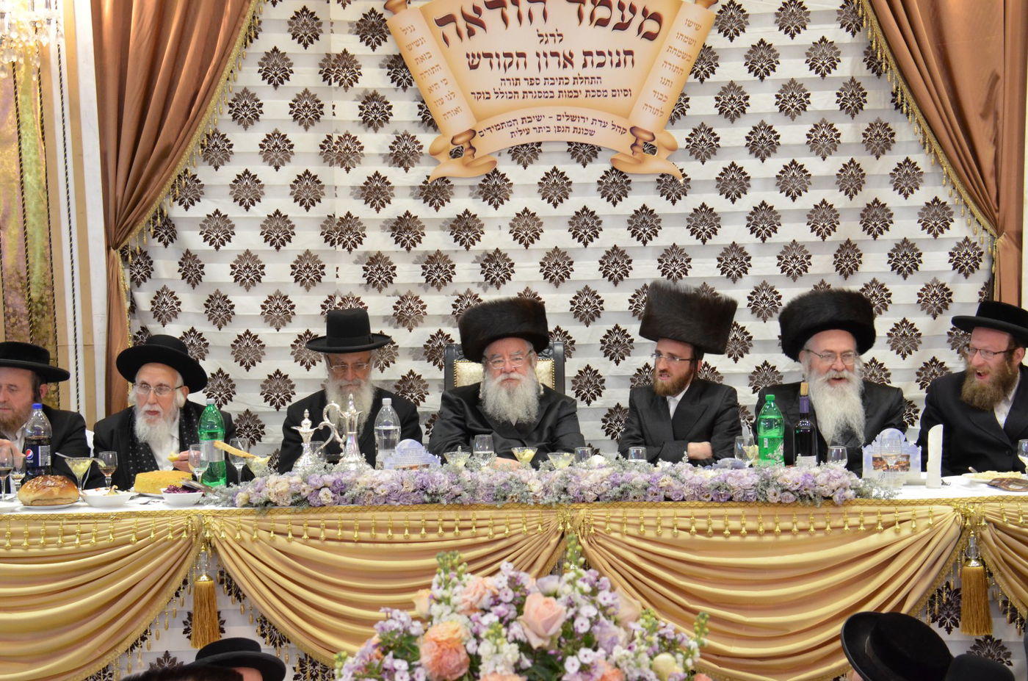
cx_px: 514
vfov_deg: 17.4
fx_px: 2223
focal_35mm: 78
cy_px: 340
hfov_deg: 26.0
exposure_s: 1/80
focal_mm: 52
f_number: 7.1
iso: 1600
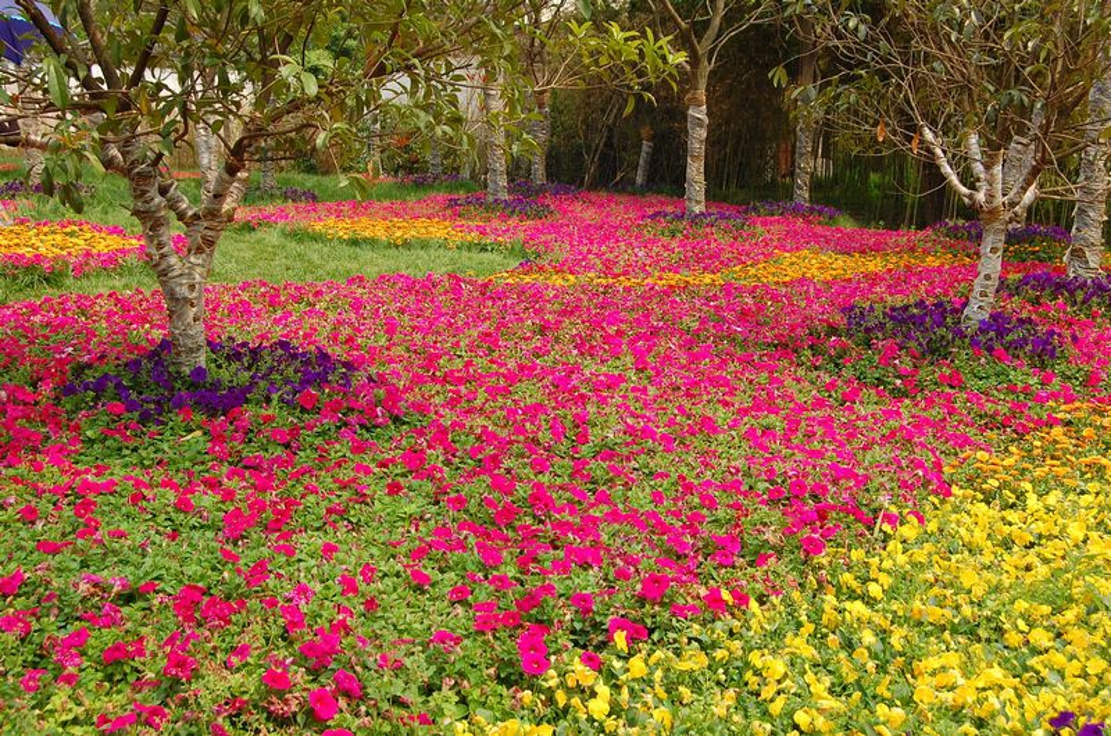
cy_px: 368
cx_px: 556
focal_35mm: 45
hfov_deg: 43.7
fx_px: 1386
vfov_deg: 29.7
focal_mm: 30
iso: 200
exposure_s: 1/200
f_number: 8
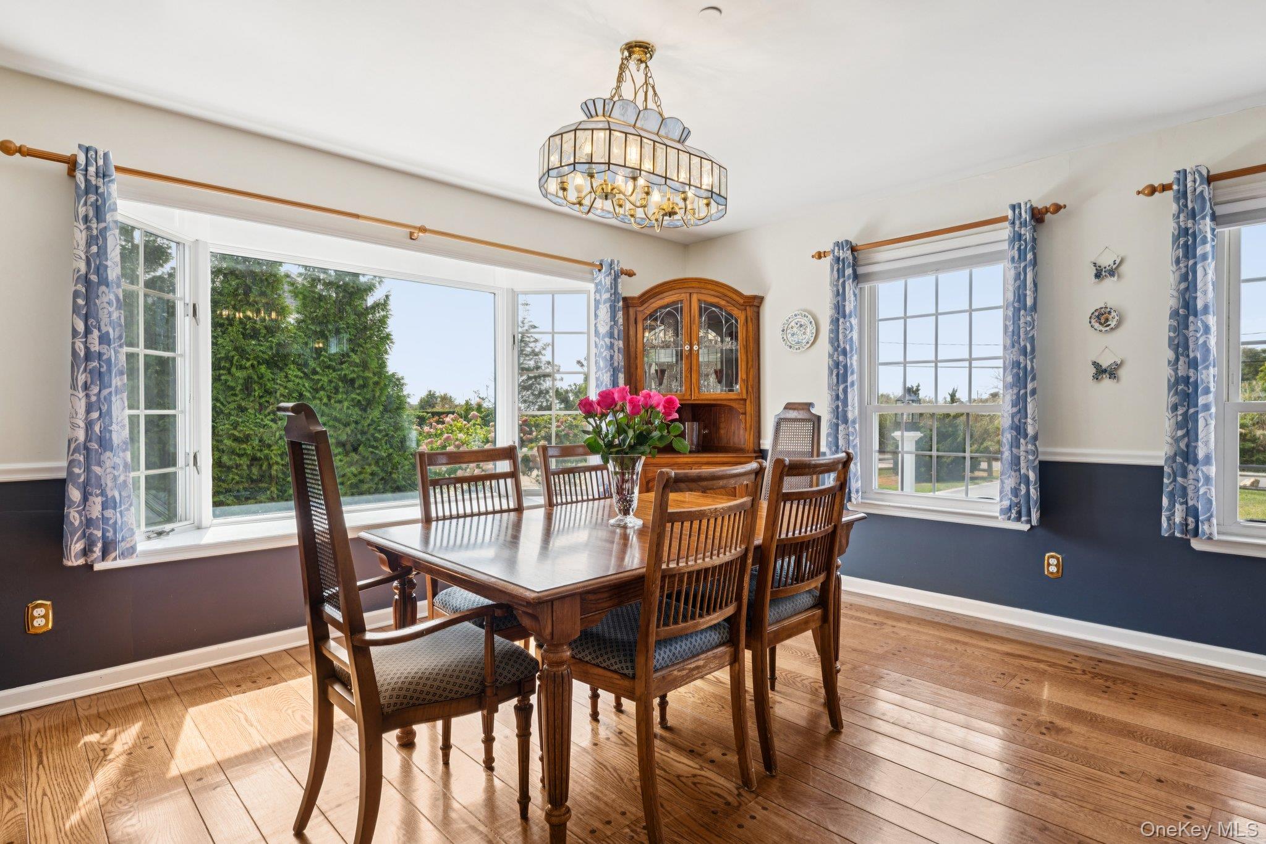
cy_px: 422
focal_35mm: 18
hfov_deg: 90.0
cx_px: 633
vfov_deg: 67.4
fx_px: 633
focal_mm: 18
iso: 200
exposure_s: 1/60
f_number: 9
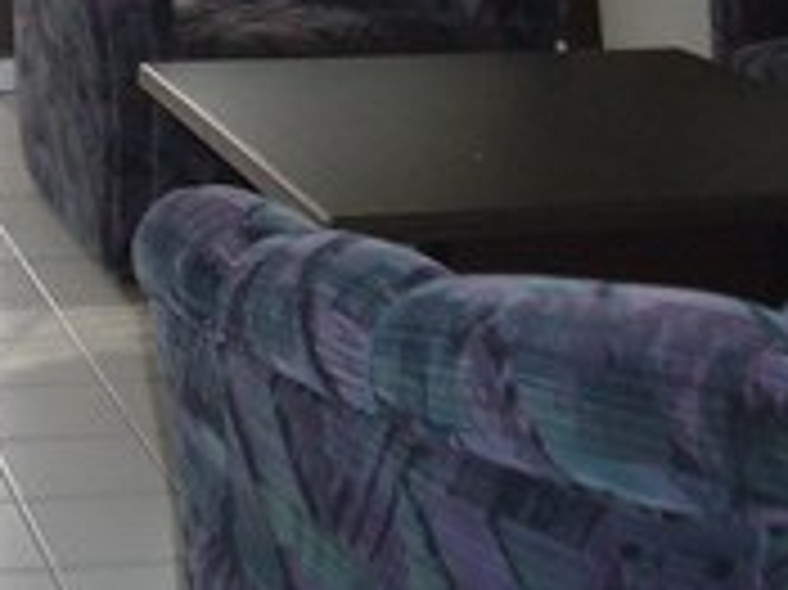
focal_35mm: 100
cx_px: -86
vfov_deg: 14.1
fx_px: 2275
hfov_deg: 18.9
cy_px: -209
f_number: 2.6
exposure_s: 1/400
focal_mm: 5.8
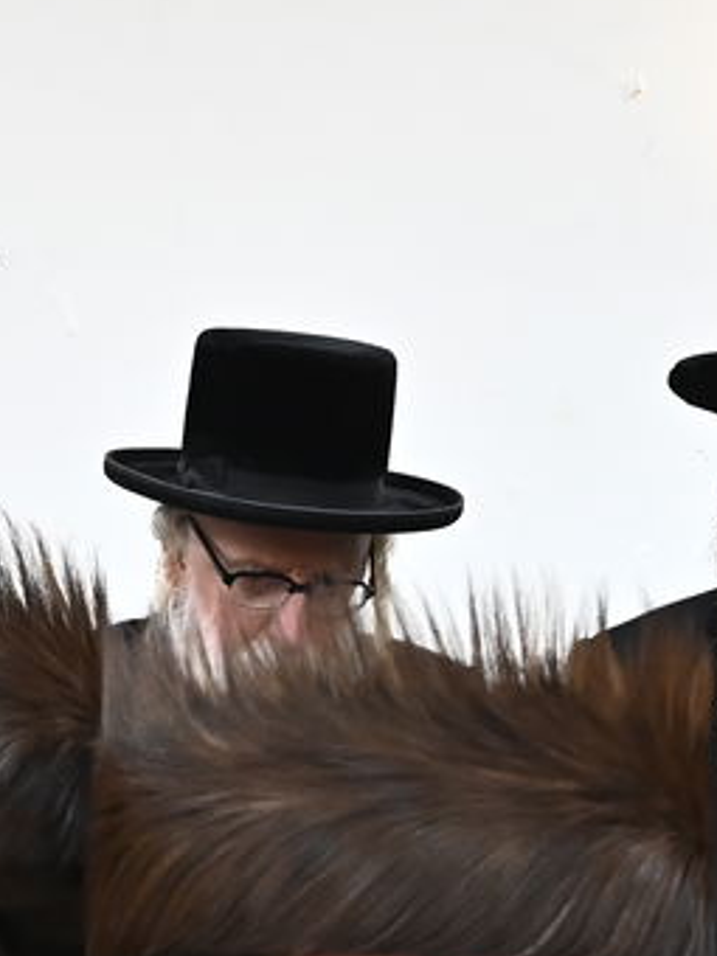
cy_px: 949
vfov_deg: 20.0
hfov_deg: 15.4
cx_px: 67
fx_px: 2624
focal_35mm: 95
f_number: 4.5
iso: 2500
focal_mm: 24
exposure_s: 1/200
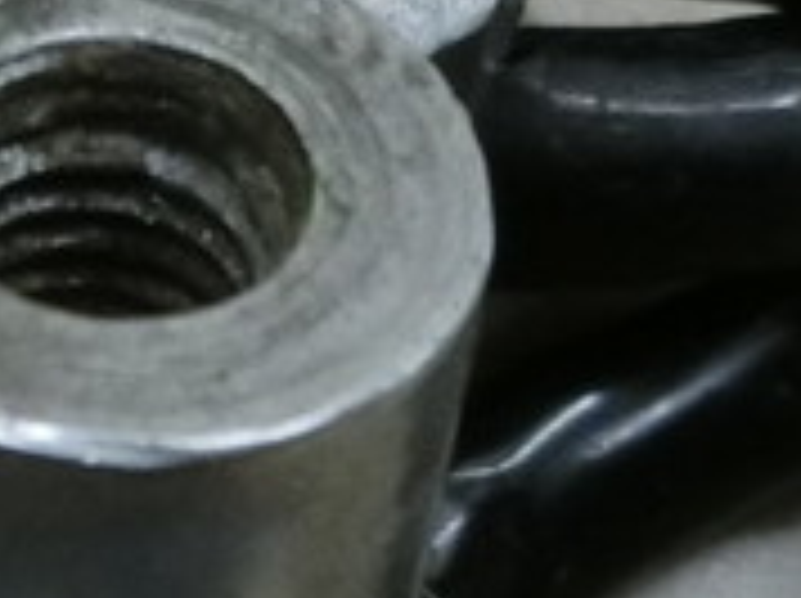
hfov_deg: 11.0
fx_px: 4160
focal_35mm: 180
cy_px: 800
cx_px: 135
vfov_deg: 8.1
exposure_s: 1/80
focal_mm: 4.5
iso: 400
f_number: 3.5
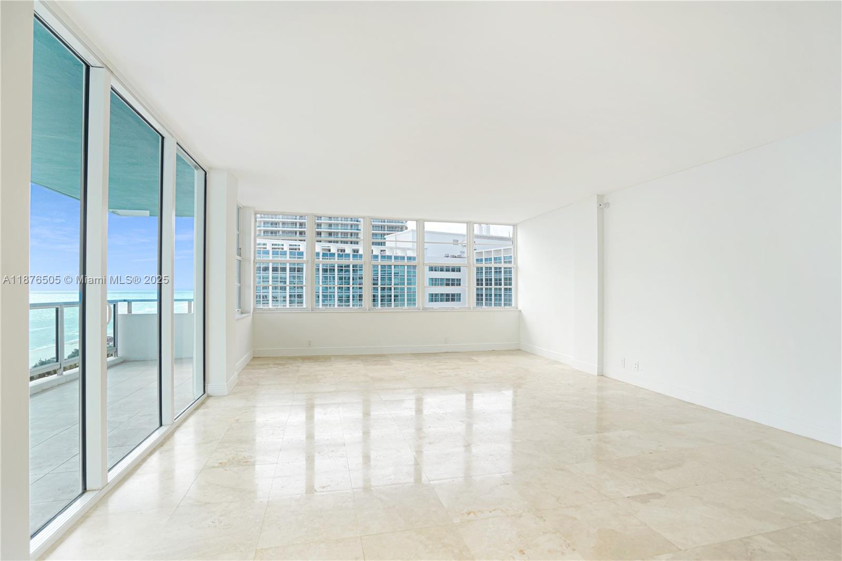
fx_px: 374
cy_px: 280
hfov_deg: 96.8
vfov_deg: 73.7
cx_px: 421
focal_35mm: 16
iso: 200
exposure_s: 1/160
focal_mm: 16
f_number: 5
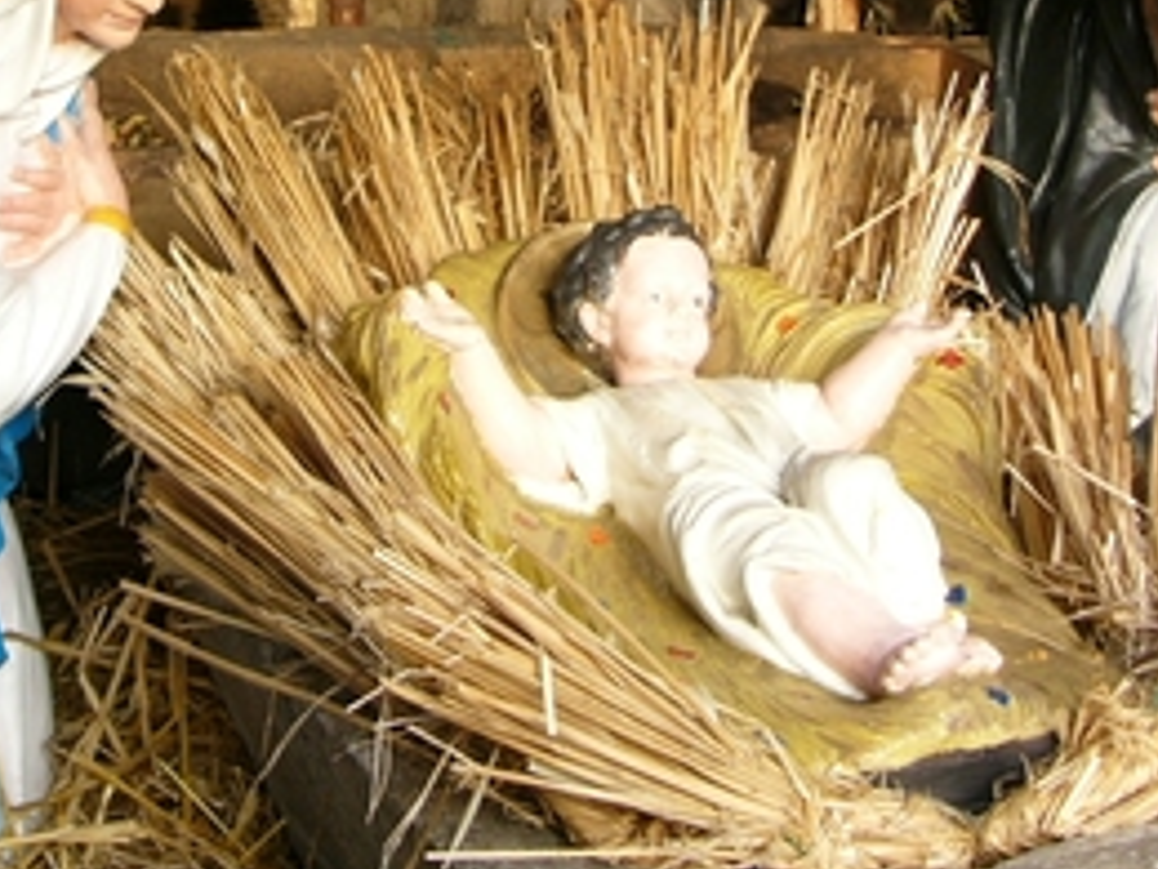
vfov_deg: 17.4
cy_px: 40
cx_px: 450
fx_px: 2777
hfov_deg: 23.5
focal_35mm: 83
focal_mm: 6
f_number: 2.8
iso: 75
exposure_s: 1/60
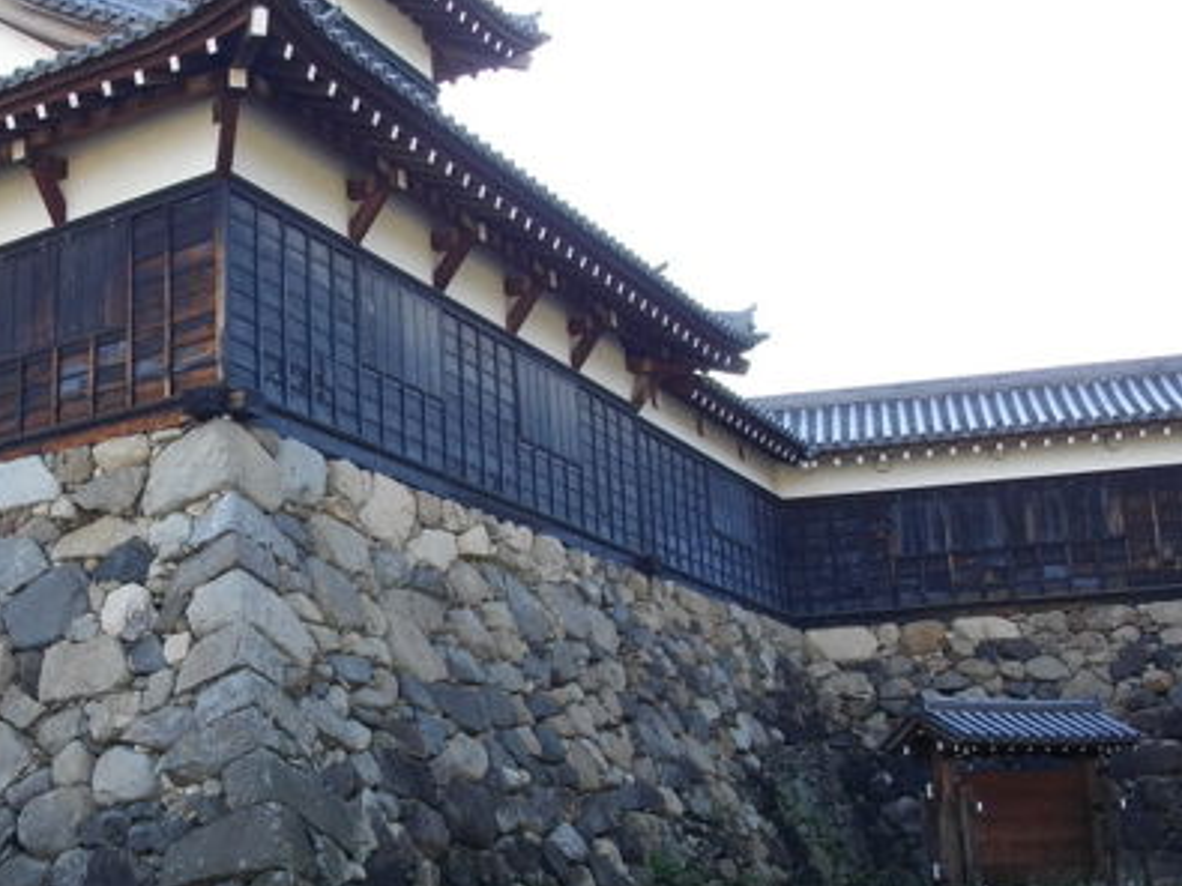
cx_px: 341
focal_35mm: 51
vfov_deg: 28.5
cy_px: 453
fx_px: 1741
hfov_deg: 36.9
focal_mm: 5.7
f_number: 2.9
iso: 100
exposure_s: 1/250
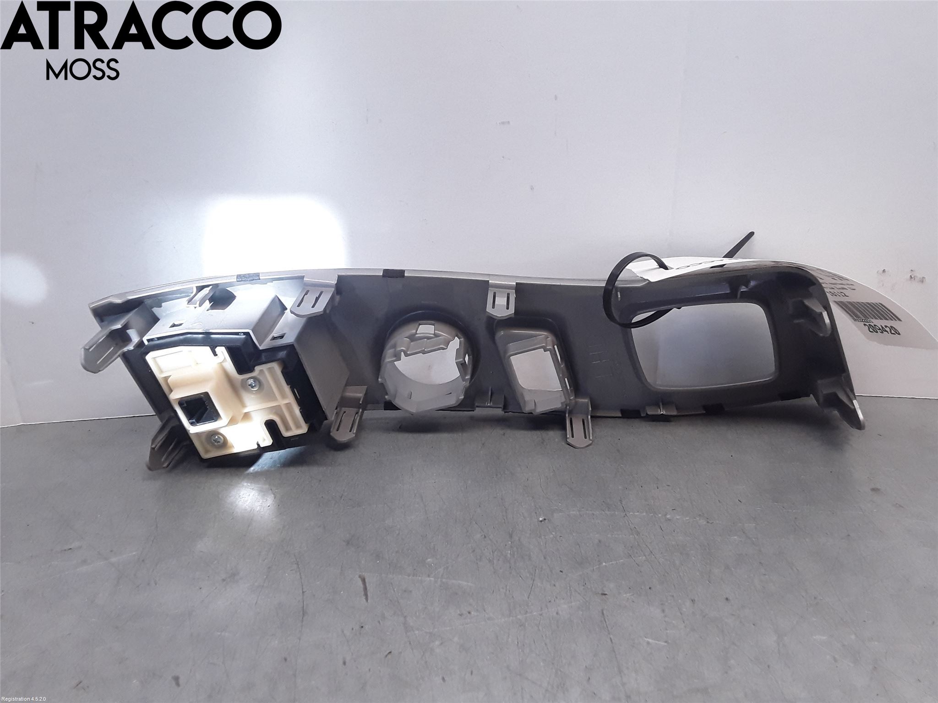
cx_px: 469
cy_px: 352
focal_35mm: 28
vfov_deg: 49.7
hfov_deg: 63.4
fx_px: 759
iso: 100
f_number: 1.9
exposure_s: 1/172
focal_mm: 2.91
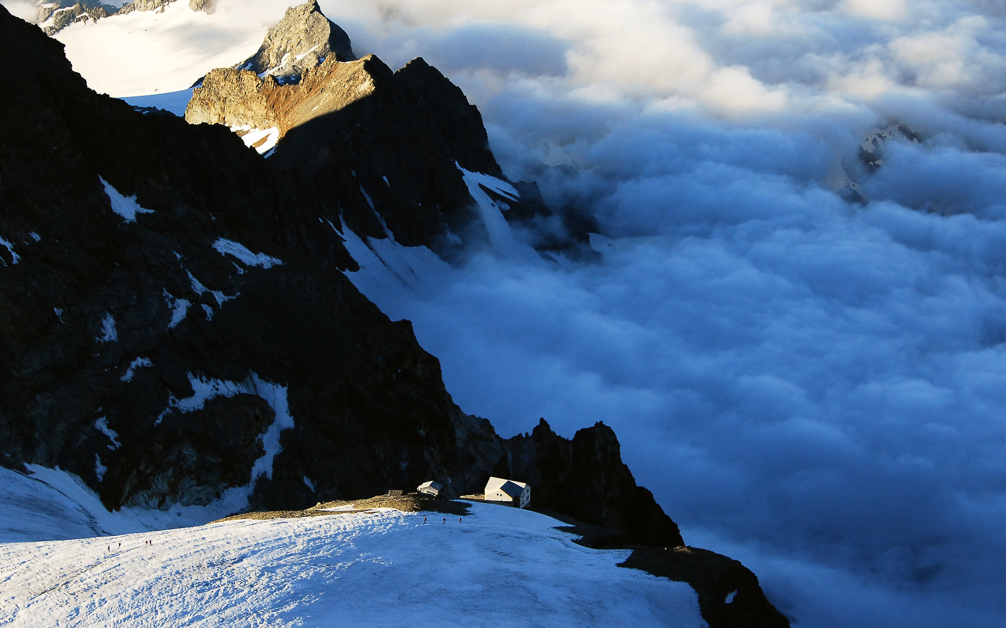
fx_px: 1974
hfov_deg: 28.6
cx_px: 550
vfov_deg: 18.1
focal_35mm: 72
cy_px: 285
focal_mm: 40
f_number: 5.6
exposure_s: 1/750
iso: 400
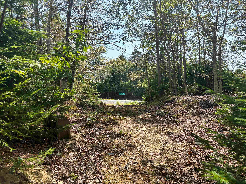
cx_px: 123
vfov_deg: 53.1
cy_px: 92
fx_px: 185
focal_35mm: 26
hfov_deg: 67.3
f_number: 1.6
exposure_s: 1/1848
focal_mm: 5.96
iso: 64
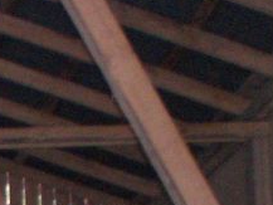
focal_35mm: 179
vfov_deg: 7.8
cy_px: 465
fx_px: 1412
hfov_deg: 10.3
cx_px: -239
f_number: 3.1
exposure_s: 1/60
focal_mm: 6.3
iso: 200
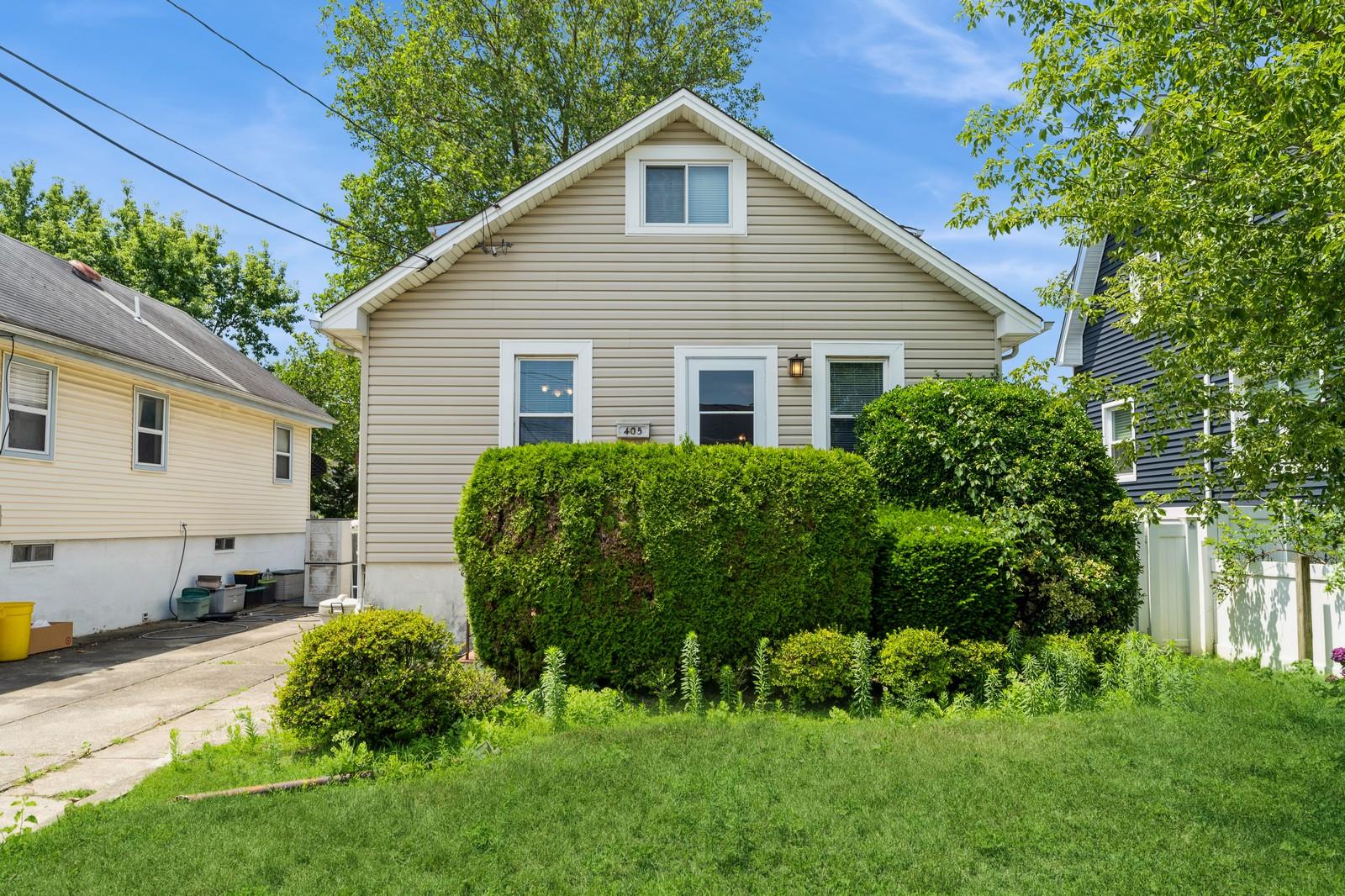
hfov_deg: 79.6
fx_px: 807
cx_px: 672
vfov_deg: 58.1
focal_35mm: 22
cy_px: 448
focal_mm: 21.6
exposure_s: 1/60
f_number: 11
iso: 100
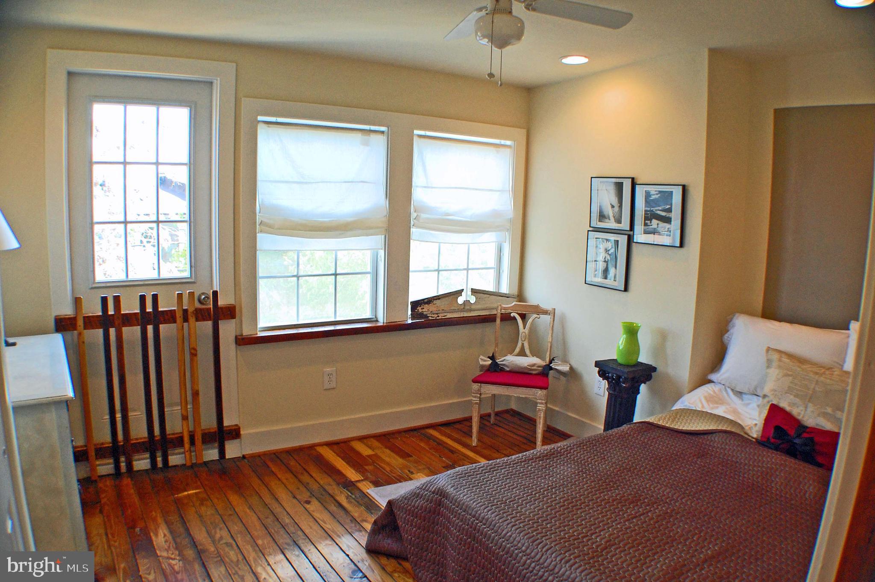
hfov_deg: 62.0
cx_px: 438
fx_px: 728
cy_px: 291
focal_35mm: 30
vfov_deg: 43.5
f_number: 4
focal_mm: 20
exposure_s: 1/160
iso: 800
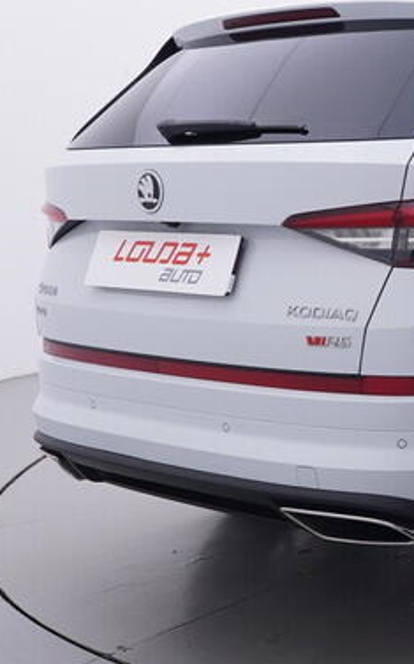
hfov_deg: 18.0
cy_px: 278
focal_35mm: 62
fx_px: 1128
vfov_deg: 32.7
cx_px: 664
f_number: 5
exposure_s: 1/80
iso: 200
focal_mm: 15
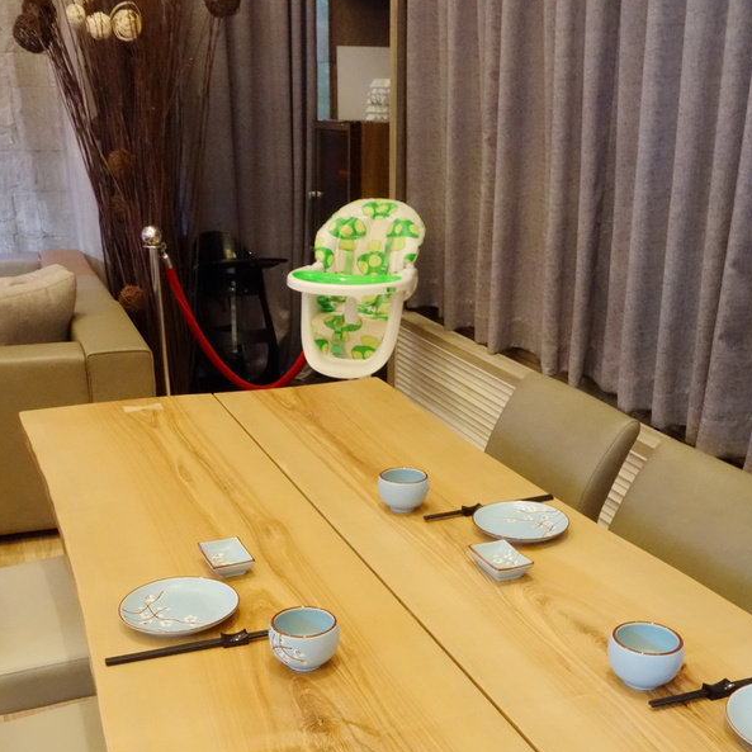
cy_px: 557
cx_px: 377
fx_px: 983
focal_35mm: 40
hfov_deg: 41.9
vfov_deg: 40.8
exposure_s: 1/5
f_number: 8
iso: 2000
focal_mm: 11.6
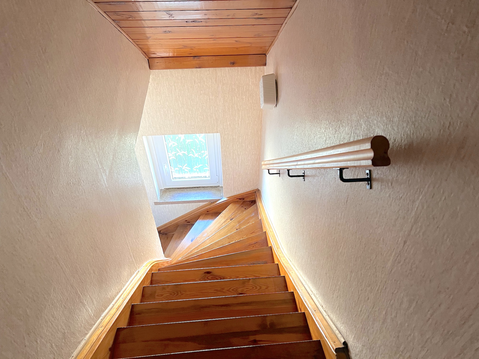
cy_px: 180
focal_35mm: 26
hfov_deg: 67.3
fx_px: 360
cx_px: 240
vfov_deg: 53.1
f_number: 1.5
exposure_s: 1/60
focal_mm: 5.7
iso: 320
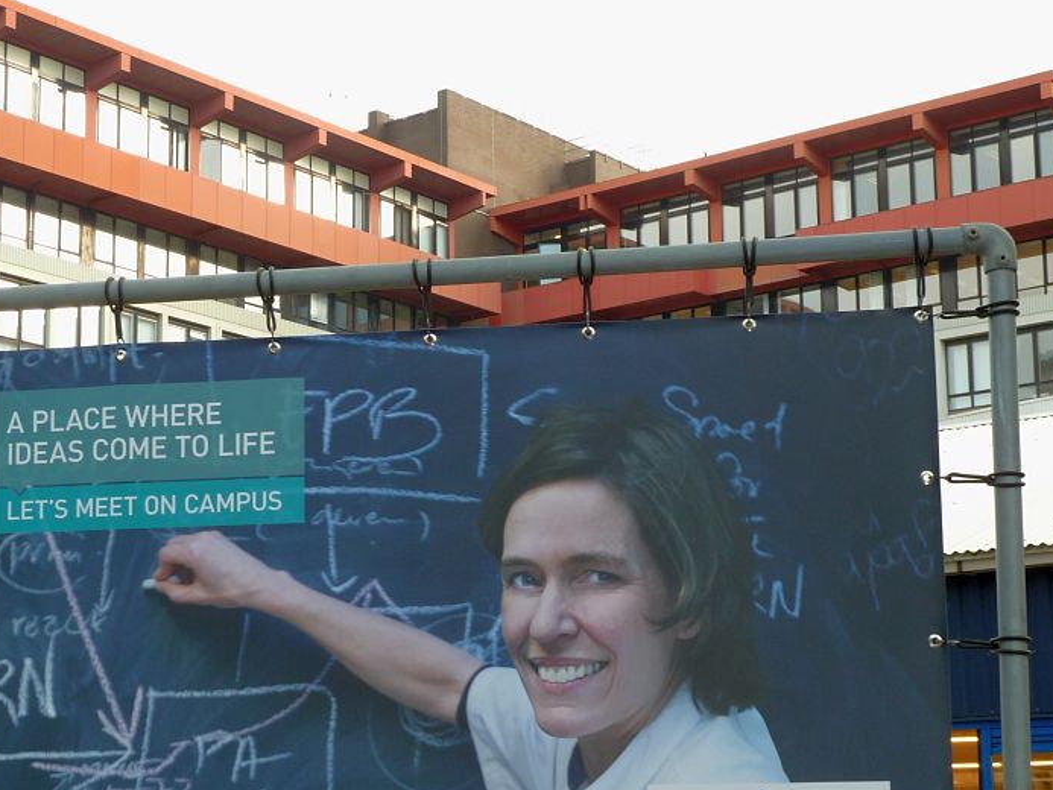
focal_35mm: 65
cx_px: 394
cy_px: 550
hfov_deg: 29.7
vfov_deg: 22.5
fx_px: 1978
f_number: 3.7
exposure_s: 1/40
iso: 80
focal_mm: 7.3
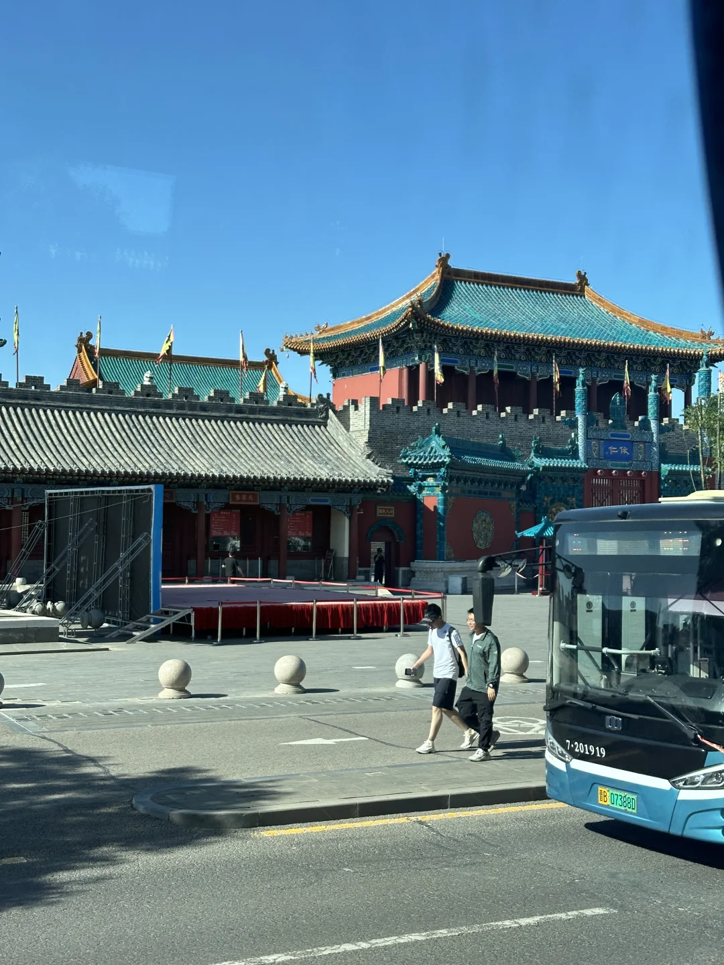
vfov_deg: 39.7
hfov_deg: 30.3
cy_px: 482
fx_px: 1339
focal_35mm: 48
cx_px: 362
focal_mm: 6.86
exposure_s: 1/1992
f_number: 1.78
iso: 64
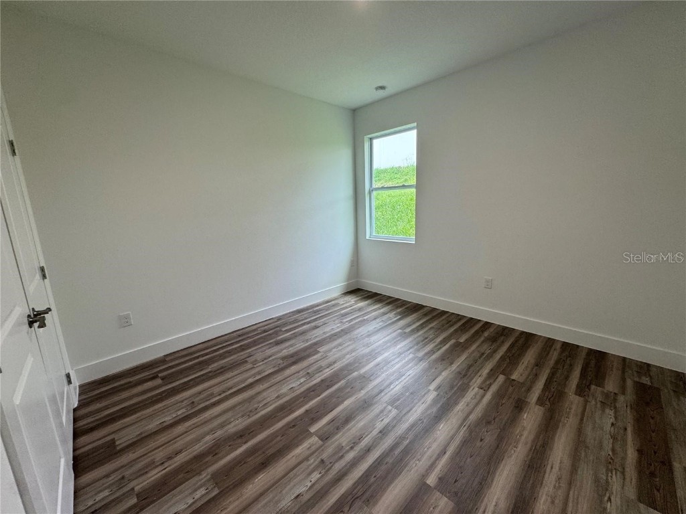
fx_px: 277
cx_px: 343
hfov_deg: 102.1
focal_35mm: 14
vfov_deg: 85.7
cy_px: 257
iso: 160
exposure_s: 1/120
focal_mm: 2.22
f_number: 2.2
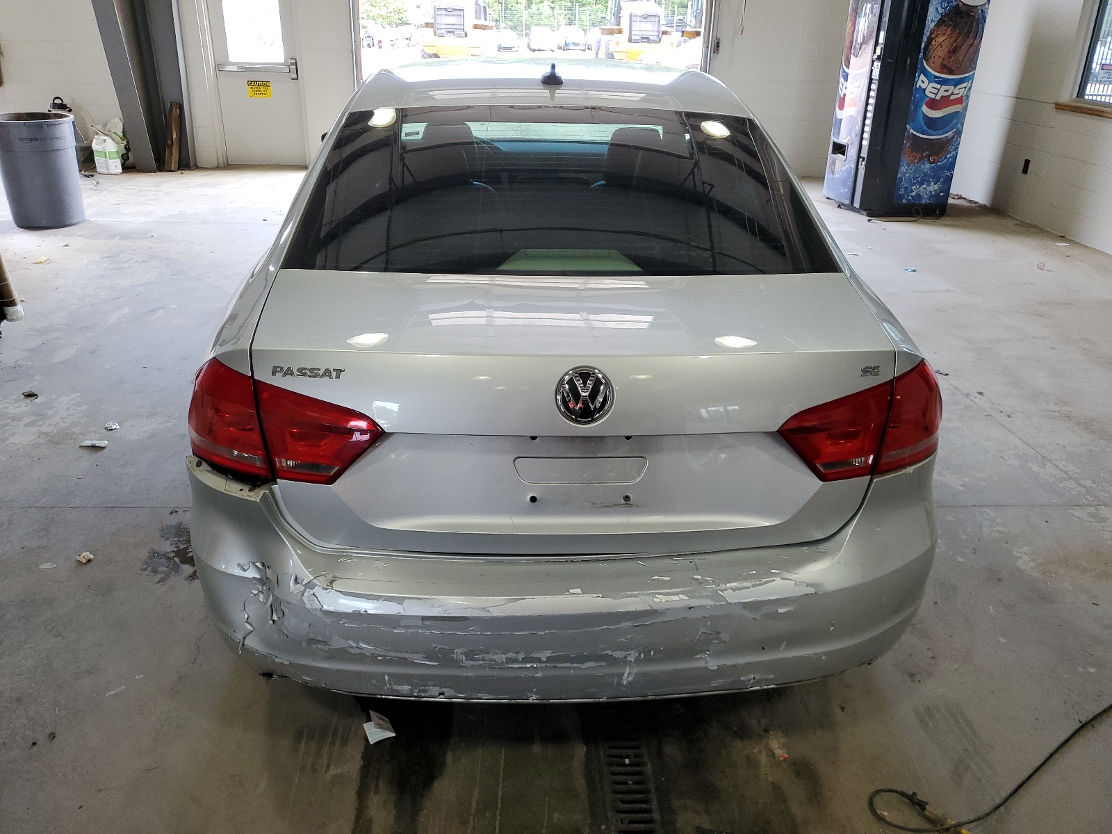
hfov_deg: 67.3
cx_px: 556
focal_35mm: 26
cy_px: 417
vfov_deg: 53.1
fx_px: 835
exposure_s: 1/120
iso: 99
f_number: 1.5
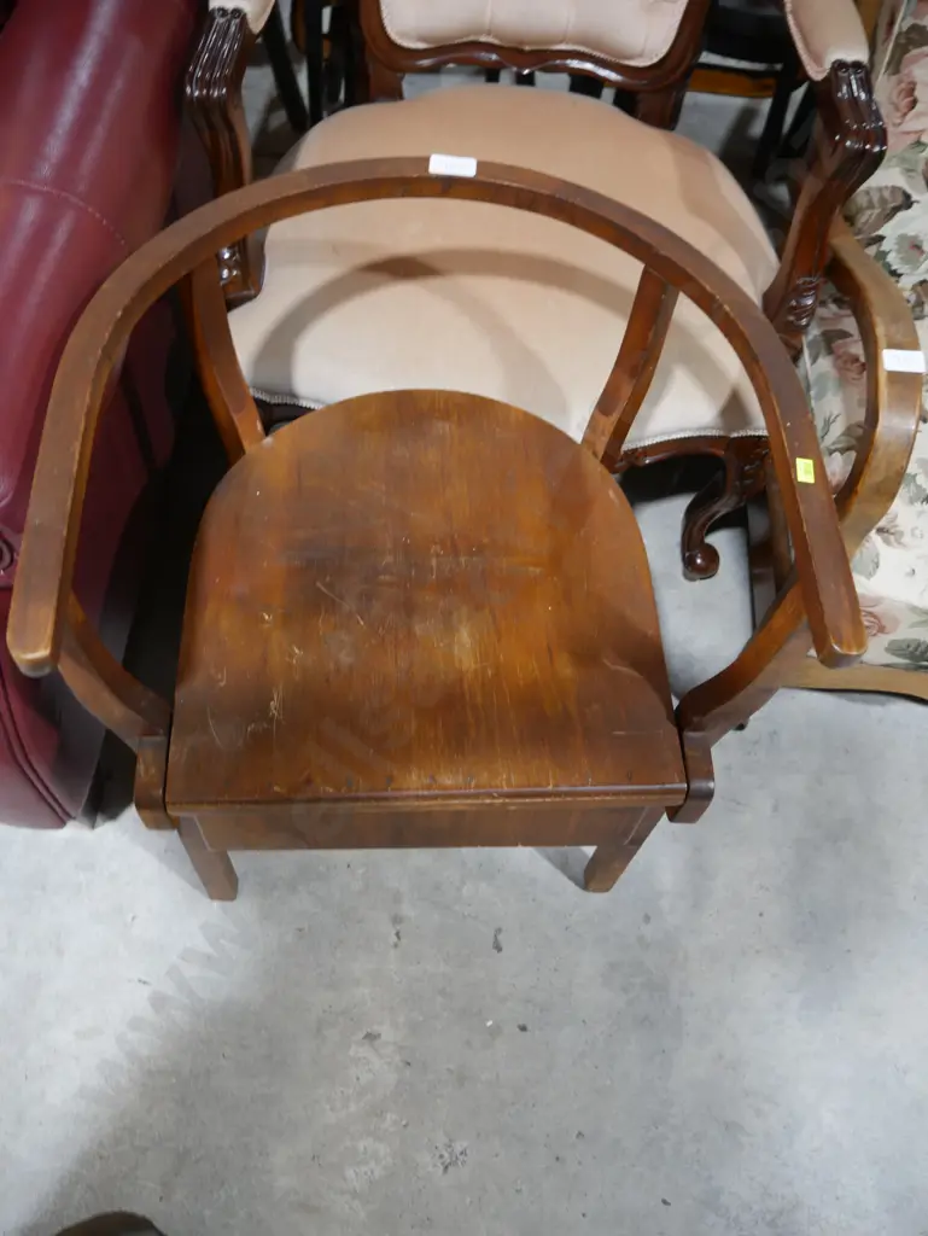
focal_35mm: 28
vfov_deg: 63.4
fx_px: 1000
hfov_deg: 49.8
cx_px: 464
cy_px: 618
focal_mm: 14
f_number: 3.5
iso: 320
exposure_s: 1/60
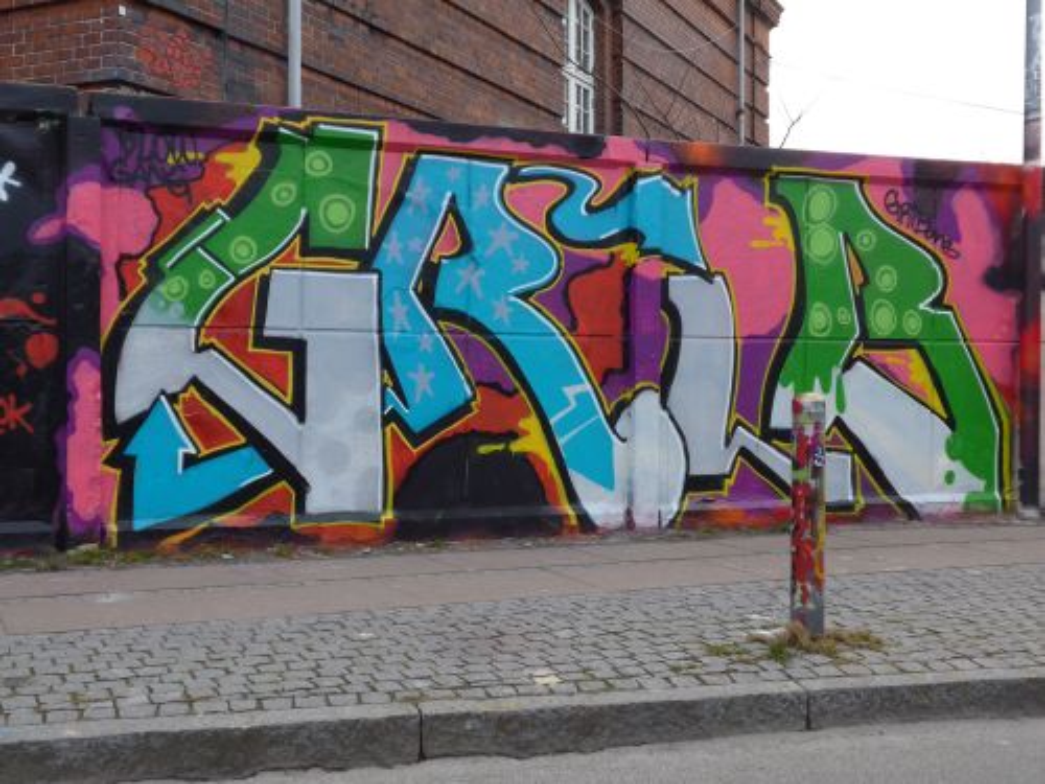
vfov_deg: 32.9
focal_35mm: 44
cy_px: 392
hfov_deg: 42.9
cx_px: 522
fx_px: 1328
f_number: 2.8
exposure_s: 1/500
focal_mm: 9
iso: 80
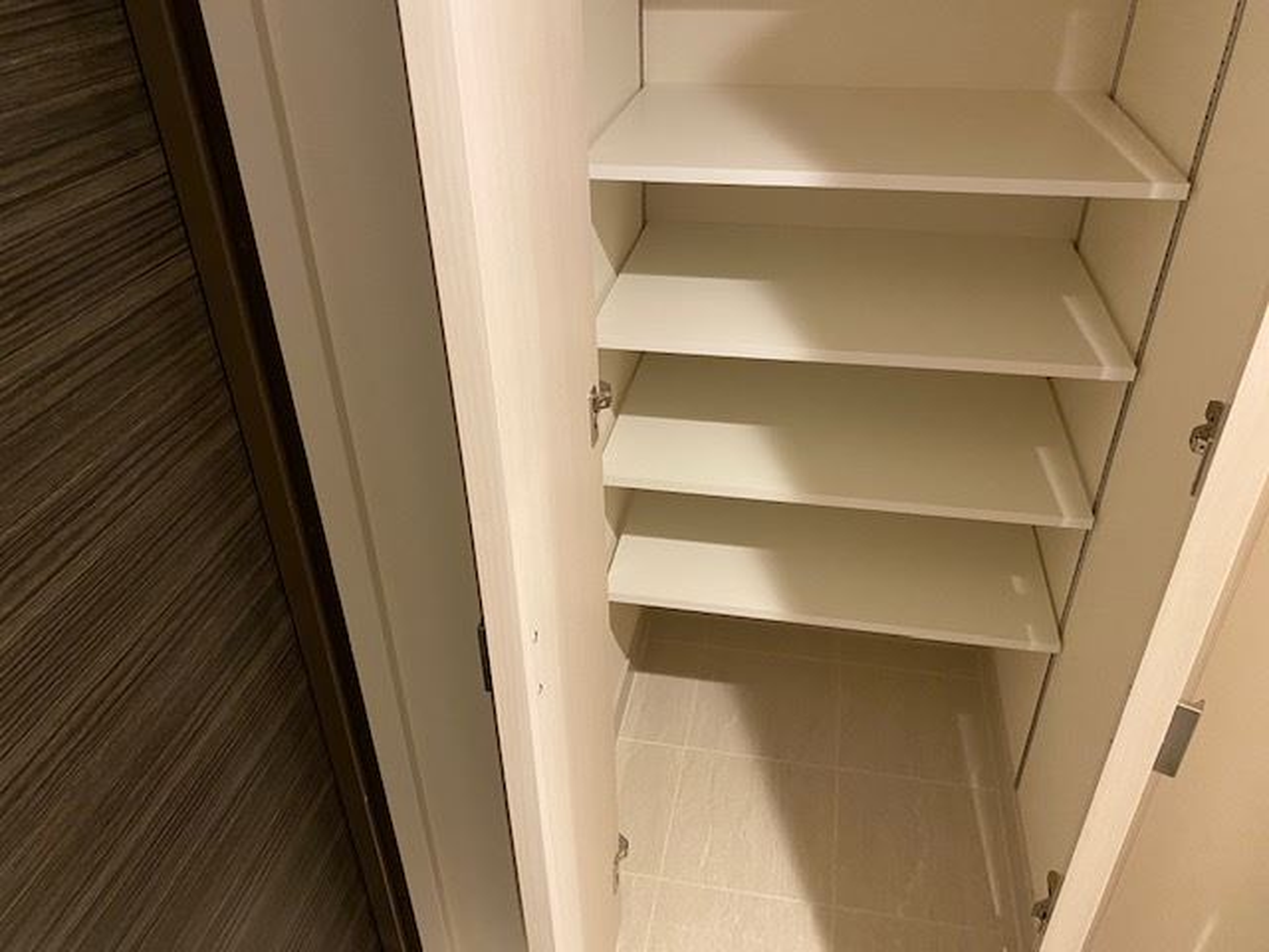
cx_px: 634
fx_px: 953
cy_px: 476
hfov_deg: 67.3
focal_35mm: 26
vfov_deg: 53.1
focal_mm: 4.25
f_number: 1.8
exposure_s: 1/50
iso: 320
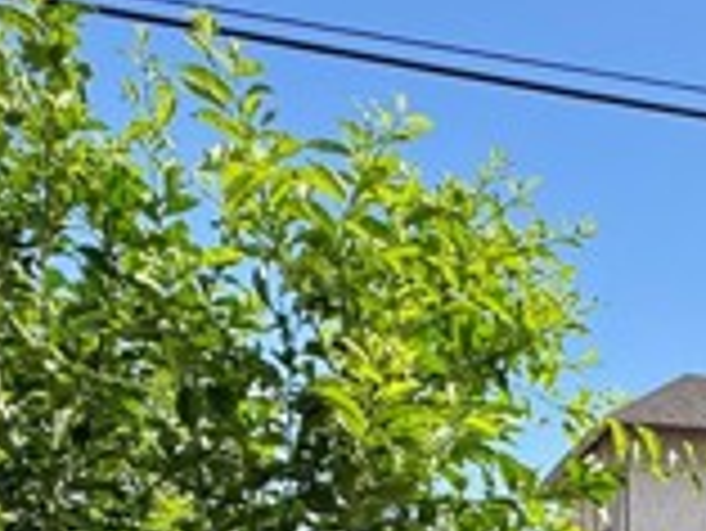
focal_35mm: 57
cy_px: 734
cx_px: 814
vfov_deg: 22.3
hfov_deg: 29.7
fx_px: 1163
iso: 50
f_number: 2.2
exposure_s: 1/858
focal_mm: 2.22
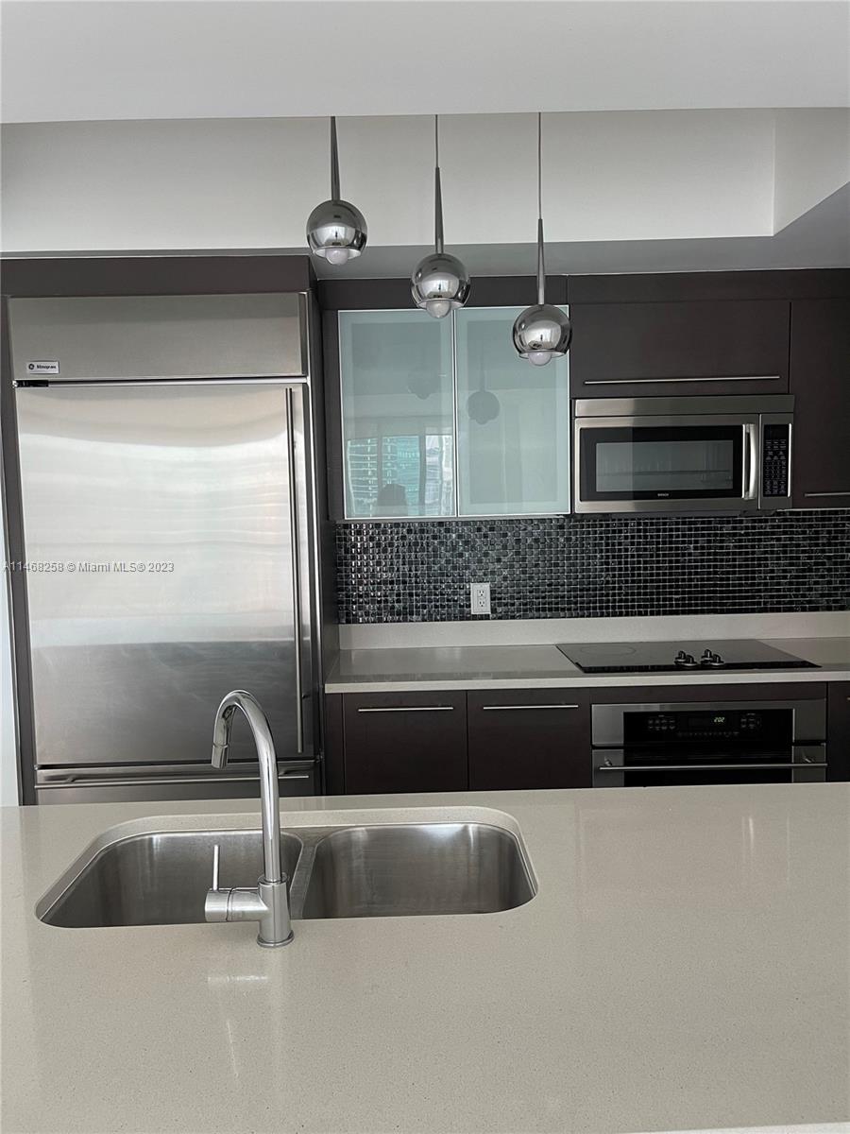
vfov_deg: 67.3
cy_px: 567
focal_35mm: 26
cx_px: 425
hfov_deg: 53.1
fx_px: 851
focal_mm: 5.1
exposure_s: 1/60
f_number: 1.6
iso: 100
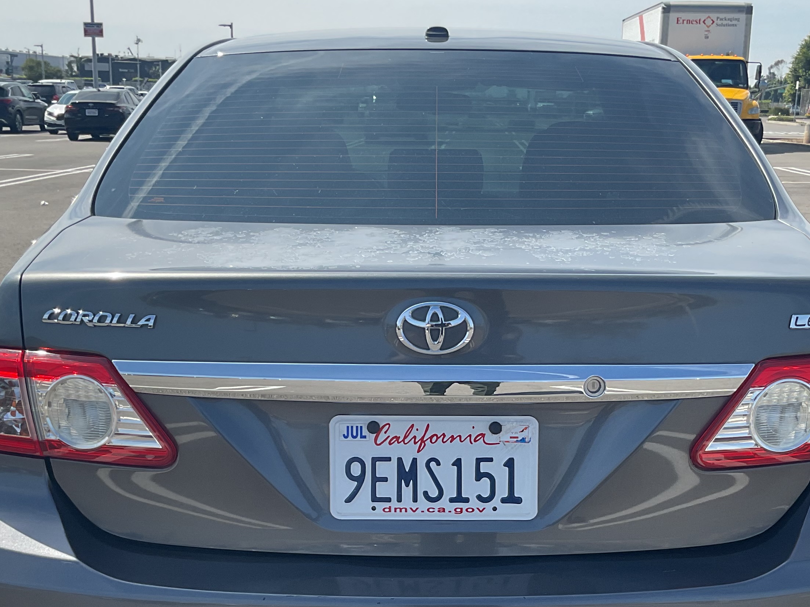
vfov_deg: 27.1
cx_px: 464
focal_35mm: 53
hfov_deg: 36.1
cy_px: 471
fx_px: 1240
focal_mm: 3
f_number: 1.8
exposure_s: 1/1250
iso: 16
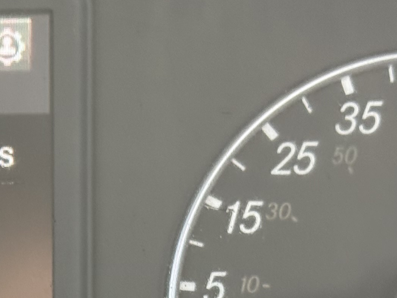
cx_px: -176
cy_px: 449
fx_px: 2122
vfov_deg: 7.9
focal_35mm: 185
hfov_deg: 10.4
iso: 125
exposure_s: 1/205
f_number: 1.78
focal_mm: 6.76
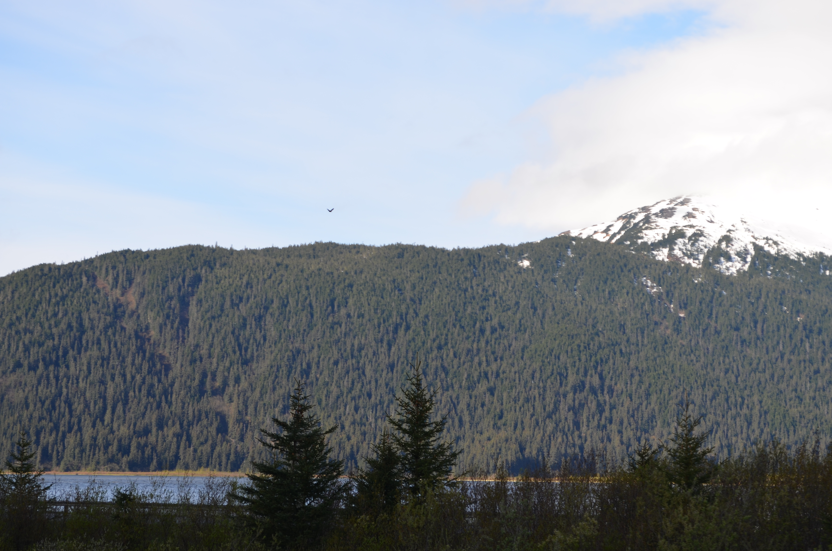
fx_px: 1903
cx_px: 416
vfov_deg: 16.5
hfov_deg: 24.7
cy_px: 276
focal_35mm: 82
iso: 100
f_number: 8
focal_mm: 55
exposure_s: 1/200
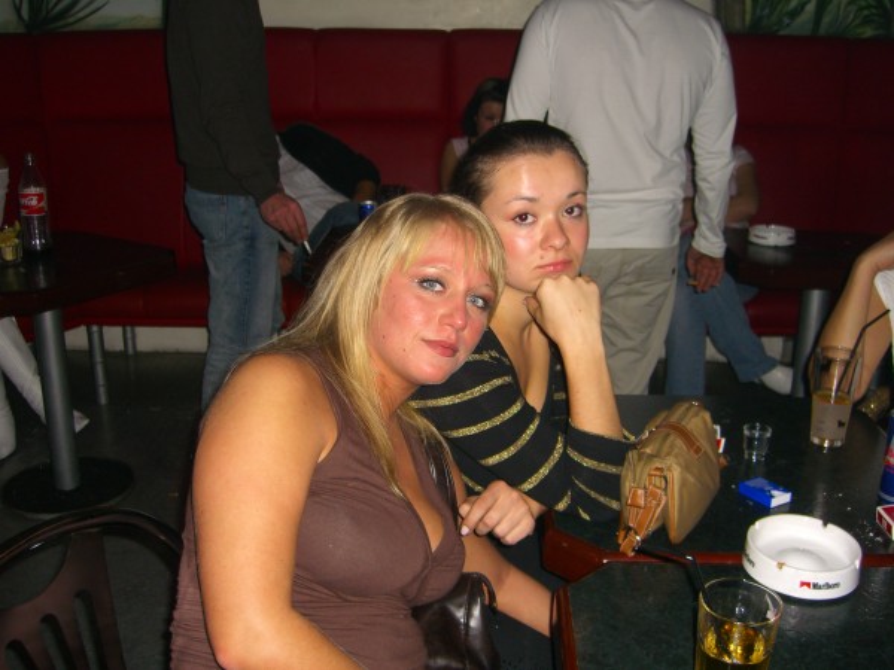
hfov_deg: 49.0
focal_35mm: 38
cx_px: 447
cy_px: 335
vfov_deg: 37.7
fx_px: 981
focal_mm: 7.9
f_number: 2.8
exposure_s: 1/60
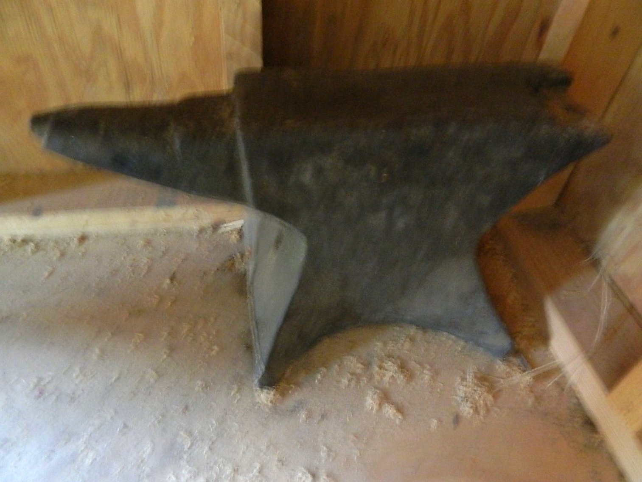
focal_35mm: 25
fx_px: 464
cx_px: 321
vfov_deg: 54.9
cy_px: 241
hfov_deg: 69.4
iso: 400
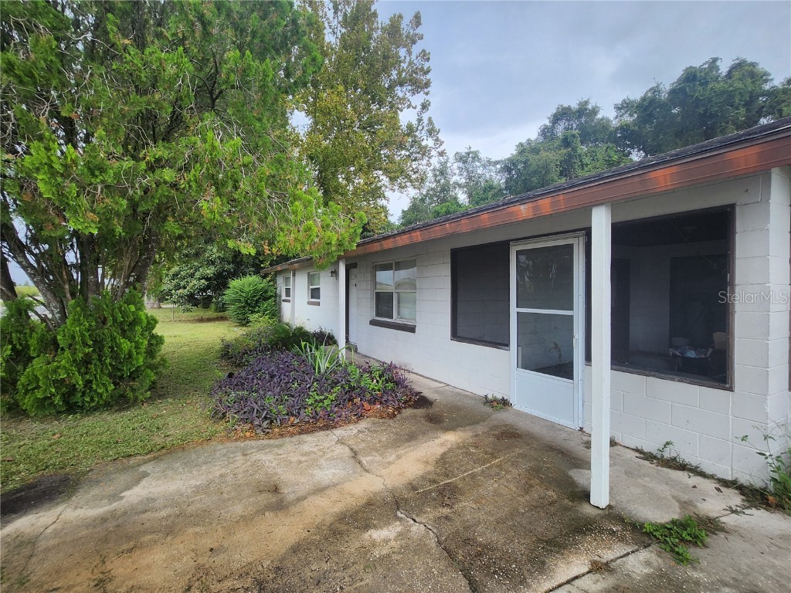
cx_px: 396
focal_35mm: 13
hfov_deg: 106.2
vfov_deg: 89.9
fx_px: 297
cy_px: 296
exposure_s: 1/466
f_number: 2.2
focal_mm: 1.7
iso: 32
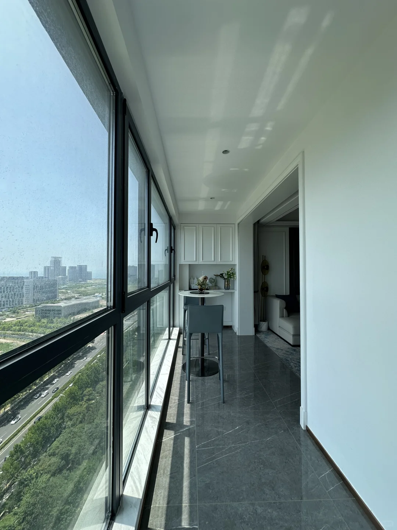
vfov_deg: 102.1
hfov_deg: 85.7
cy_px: 265
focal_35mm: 14
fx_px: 214
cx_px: 198
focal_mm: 2.22
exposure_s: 1/548
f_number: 2.2
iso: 40
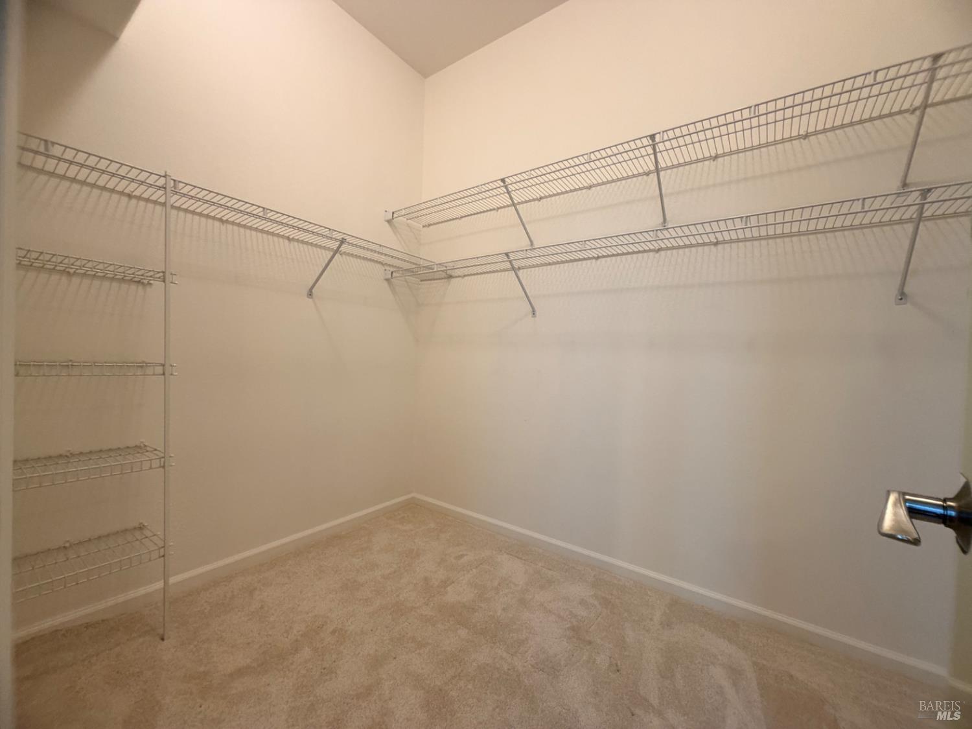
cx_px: 486
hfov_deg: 102.1
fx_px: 393
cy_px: 364
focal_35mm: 14
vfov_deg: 85.7
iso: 200
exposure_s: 1/60
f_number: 2.2
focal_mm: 2.22
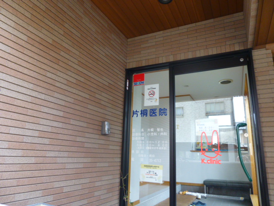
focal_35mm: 25
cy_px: 103
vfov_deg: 54.9
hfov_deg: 69.4
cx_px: 137
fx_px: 198
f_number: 3.1
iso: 320
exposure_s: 1/60
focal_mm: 4.5
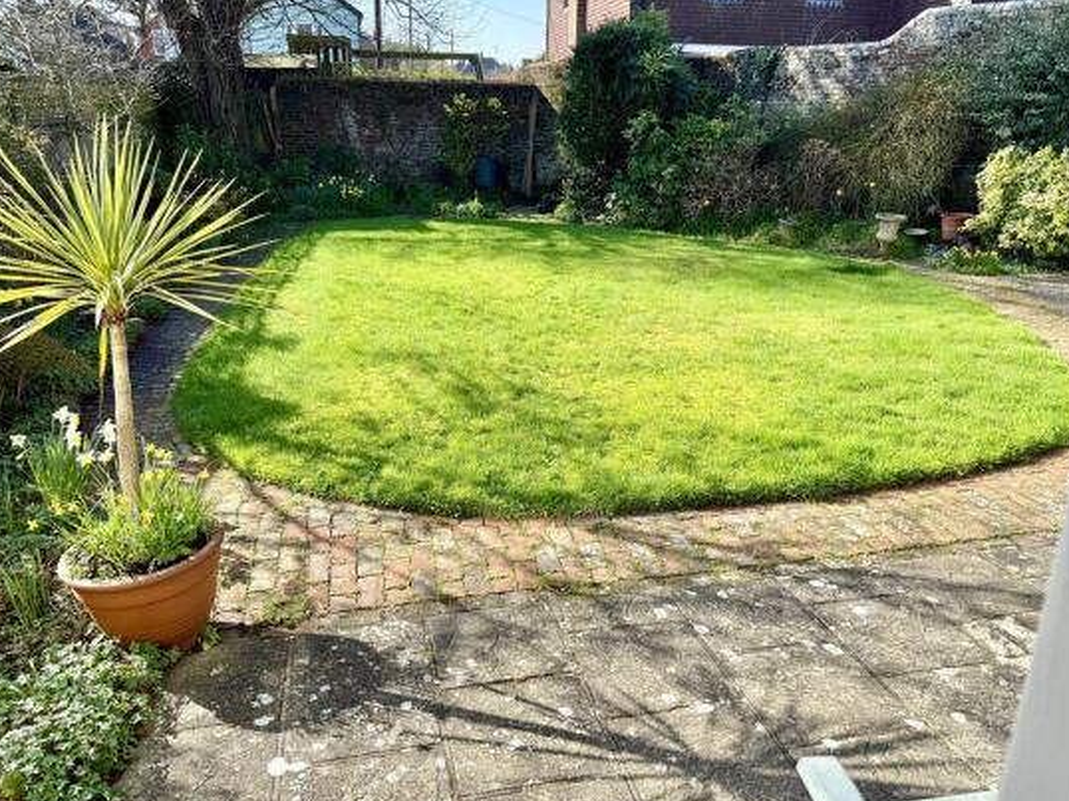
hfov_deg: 67.3
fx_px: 803
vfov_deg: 53.0
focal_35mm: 26
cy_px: 430
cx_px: 516
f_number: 1.78
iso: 80
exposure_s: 1/1653
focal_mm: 6.76
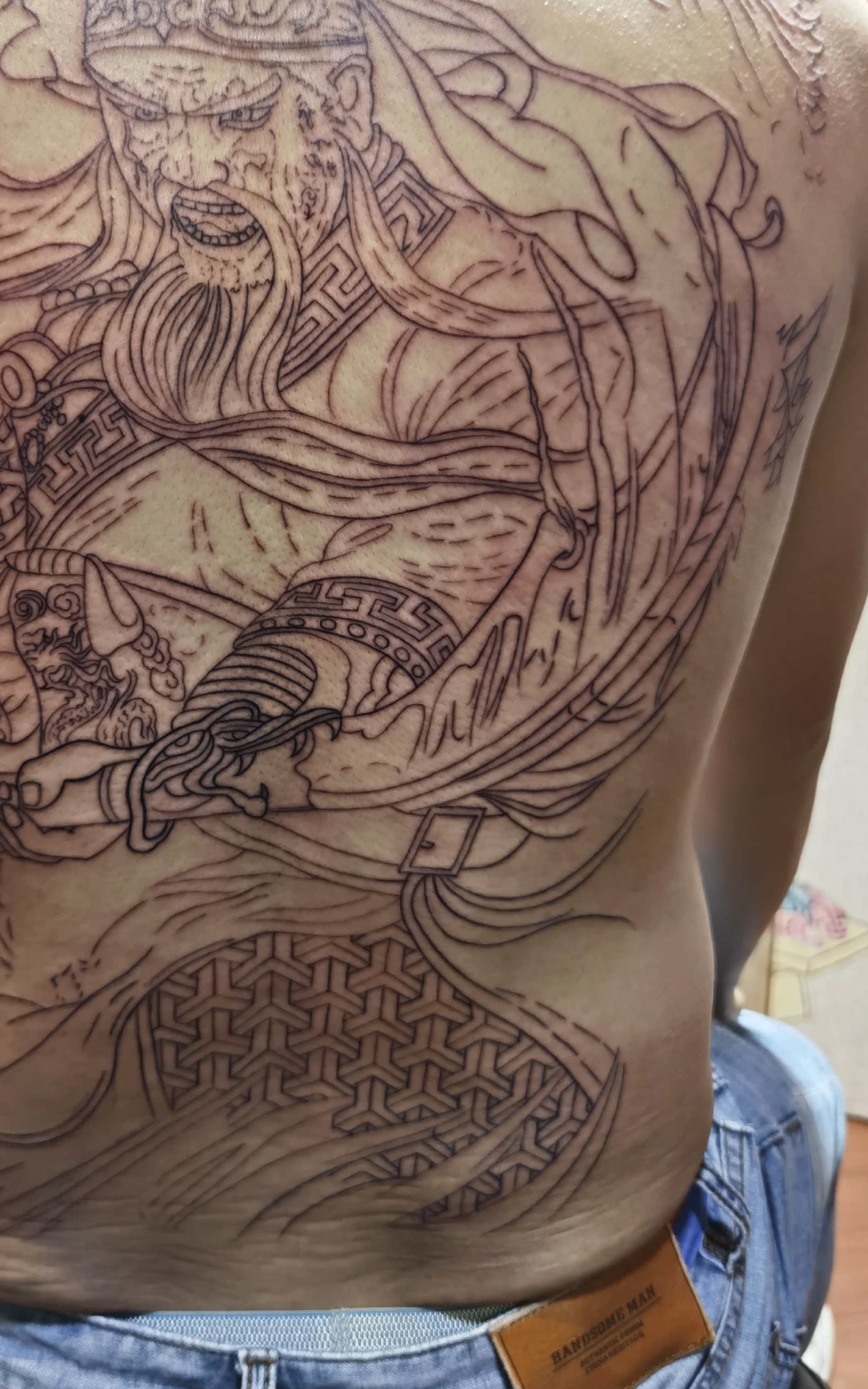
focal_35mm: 39
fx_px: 1476
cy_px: 547
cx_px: 261
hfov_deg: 32.4
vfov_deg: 50.0
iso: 125
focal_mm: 6.71
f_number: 1.9
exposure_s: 1/33.3
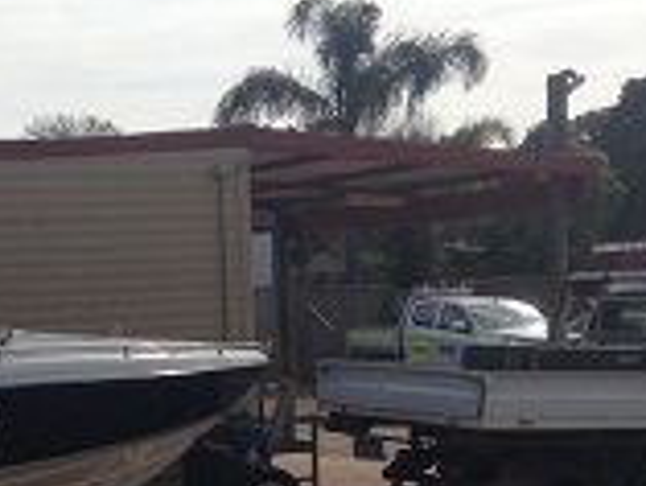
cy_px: 560
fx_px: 1924
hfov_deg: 18.9
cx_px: 169
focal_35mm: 103
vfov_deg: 14.0
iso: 50
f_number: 2.4
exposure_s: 1/1869
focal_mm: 4.12
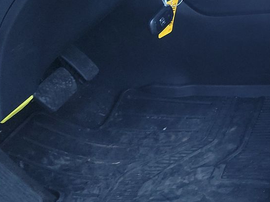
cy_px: -68
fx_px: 546
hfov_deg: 24.8
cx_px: 332
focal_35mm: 70
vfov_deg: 19.2
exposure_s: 1/59
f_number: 1.8
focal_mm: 6.7
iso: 205
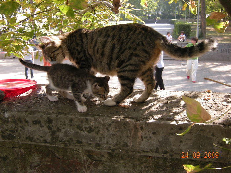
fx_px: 300
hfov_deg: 42.1
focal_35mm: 45
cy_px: 86
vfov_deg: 32.2
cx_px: 116
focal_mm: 7.5
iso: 64
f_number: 3.5
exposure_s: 1/83.7
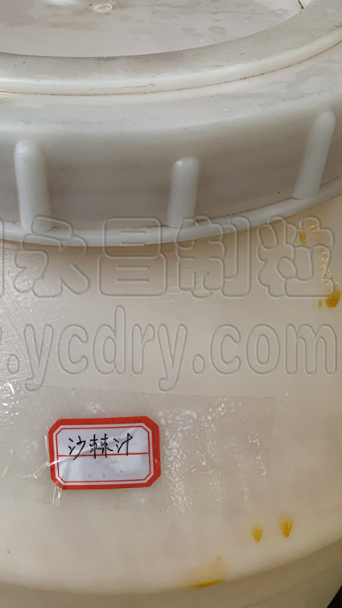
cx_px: 92
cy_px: 316
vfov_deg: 56.6
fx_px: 564
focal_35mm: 35
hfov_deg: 33.2
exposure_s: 1/69
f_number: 1.8
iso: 100
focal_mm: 4.25
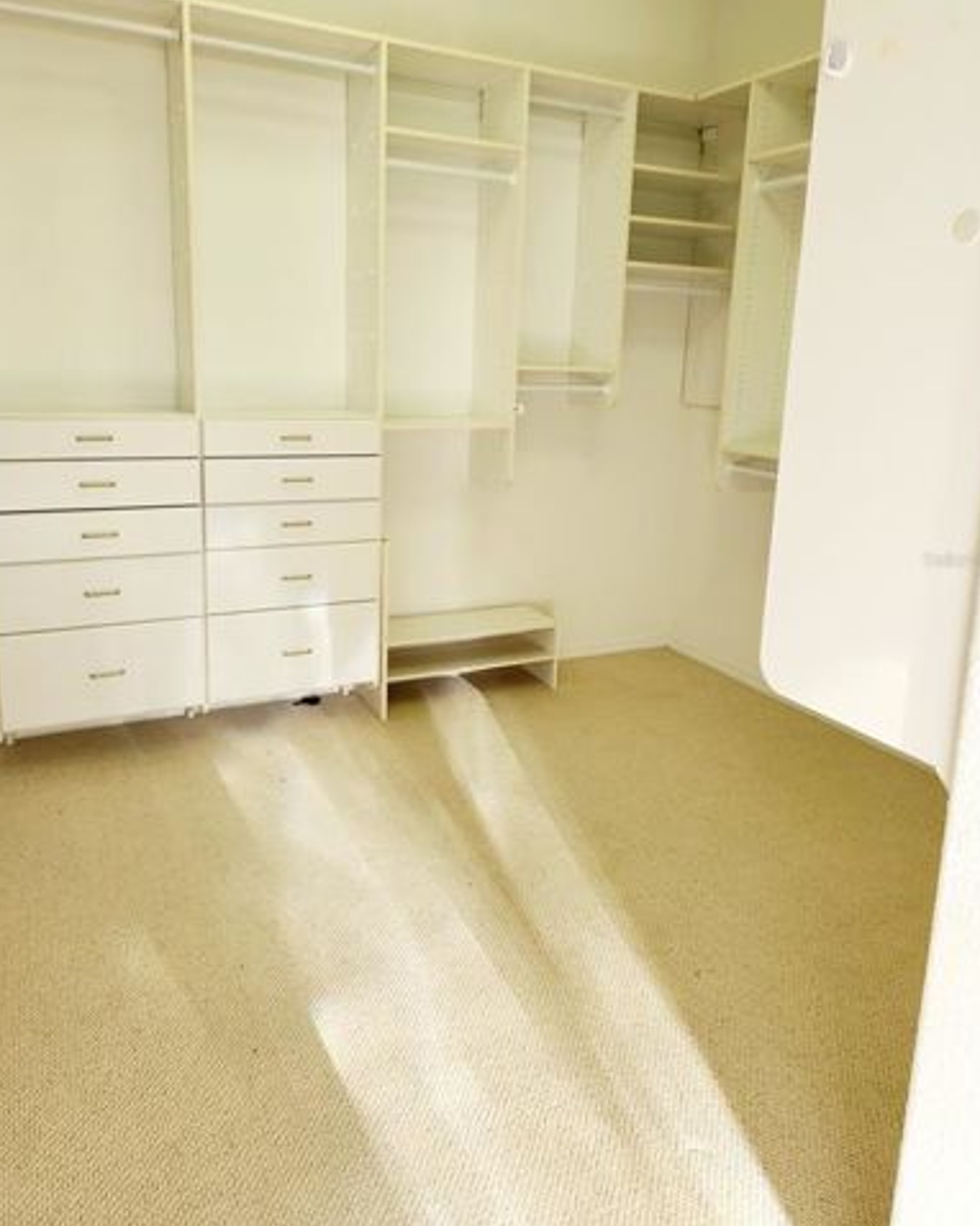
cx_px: 491
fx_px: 907
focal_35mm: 25
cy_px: 559
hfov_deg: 56.8
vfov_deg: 68.0
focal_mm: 5.4
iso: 50
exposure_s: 1/60.2
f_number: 1.8
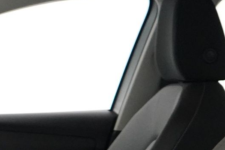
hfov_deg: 14.7
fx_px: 831
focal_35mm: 133
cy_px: 251
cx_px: -68
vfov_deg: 9.9
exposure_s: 1/160
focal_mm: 28
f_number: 3.5
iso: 8000
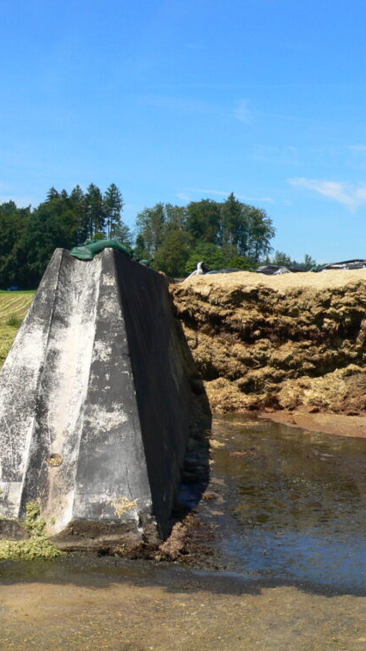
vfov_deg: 39.2
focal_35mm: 53
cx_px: 147
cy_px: 324
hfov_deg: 22.6
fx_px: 915
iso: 80
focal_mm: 6
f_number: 5.2
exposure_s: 1/400
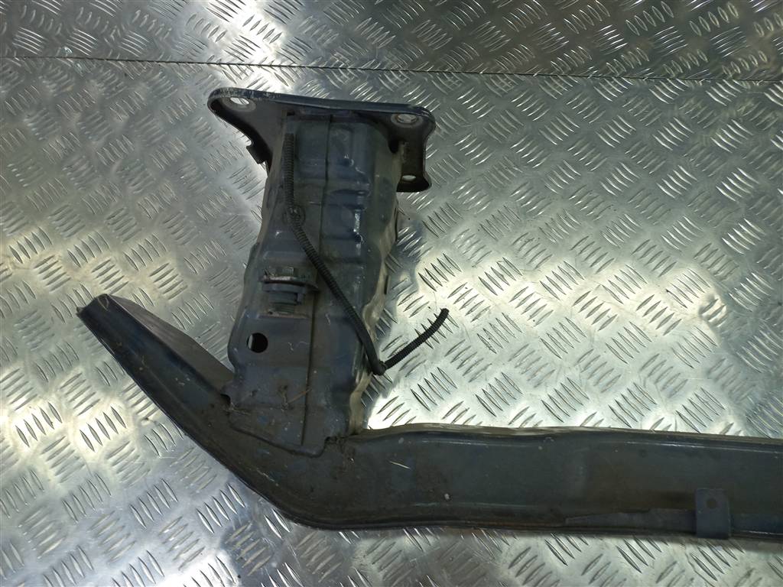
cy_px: 294
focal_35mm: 25
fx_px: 565
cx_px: 392
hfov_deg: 69.4
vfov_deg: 54.9
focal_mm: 4.6
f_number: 1.8
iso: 40
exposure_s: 1/50
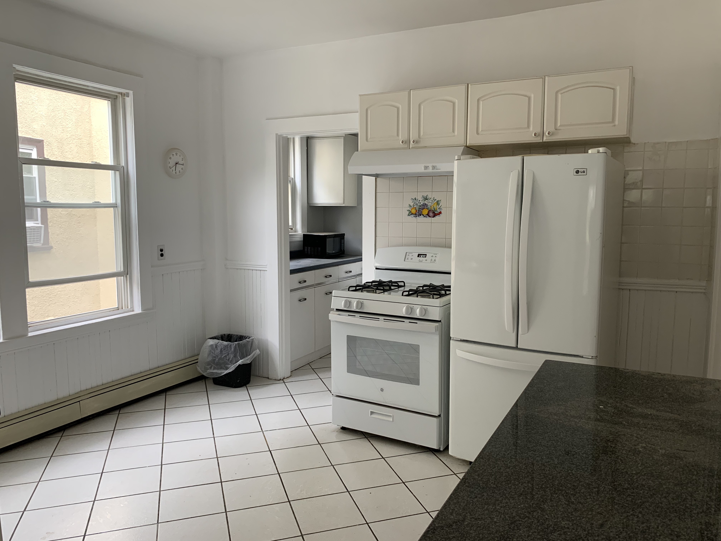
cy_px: 270
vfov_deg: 53.1
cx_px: 360
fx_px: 542
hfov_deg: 67.3
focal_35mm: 26
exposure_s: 1/80
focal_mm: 4.25
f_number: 1.8
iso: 100
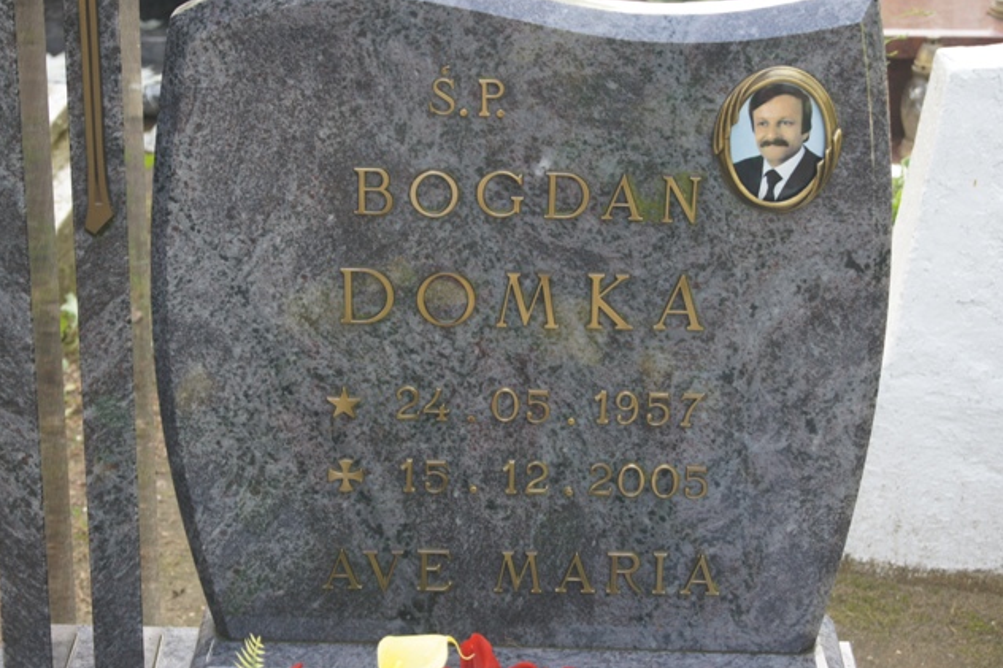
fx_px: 2326
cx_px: 505
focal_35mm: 84
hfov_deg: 24.3
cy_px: 335
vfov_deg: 16.3
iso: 250
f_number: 5.6
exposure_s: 1/100
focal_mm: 55
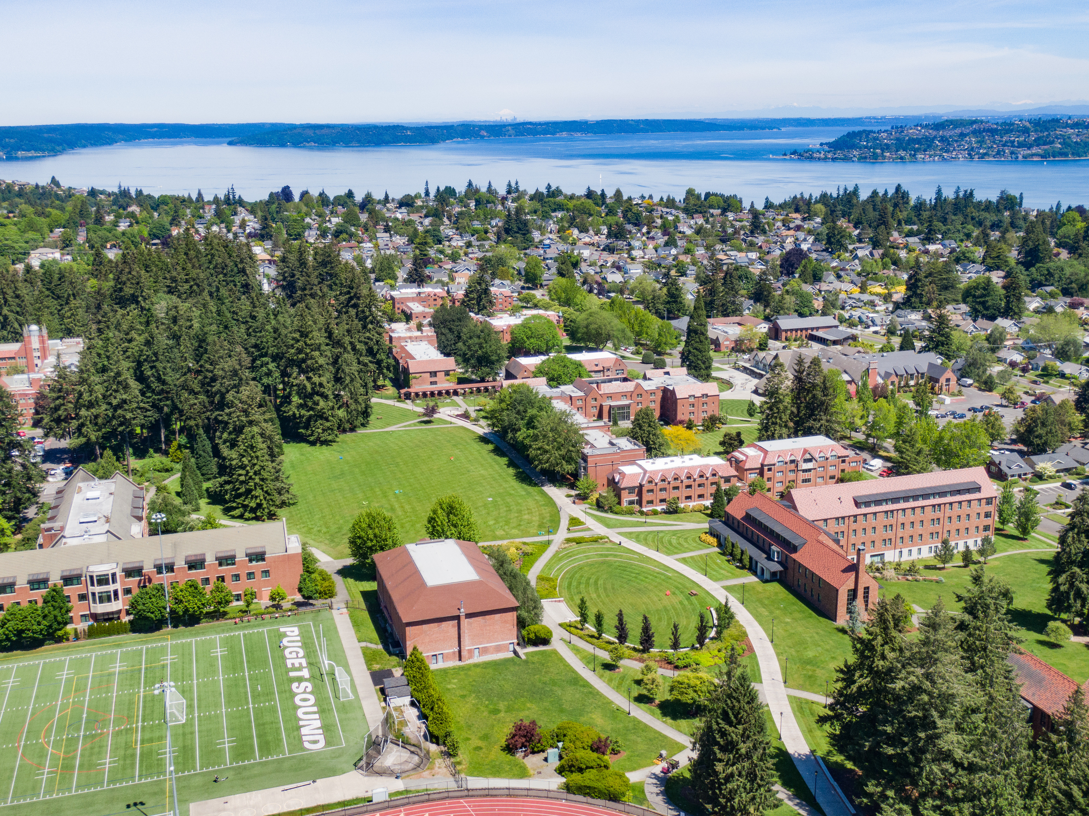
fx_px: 1164
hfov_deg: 50.1
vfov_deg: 38.7
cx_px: 544
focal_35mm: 37
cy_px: 408
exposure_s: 1/640
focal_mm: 6.35
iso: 100
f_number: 3.4
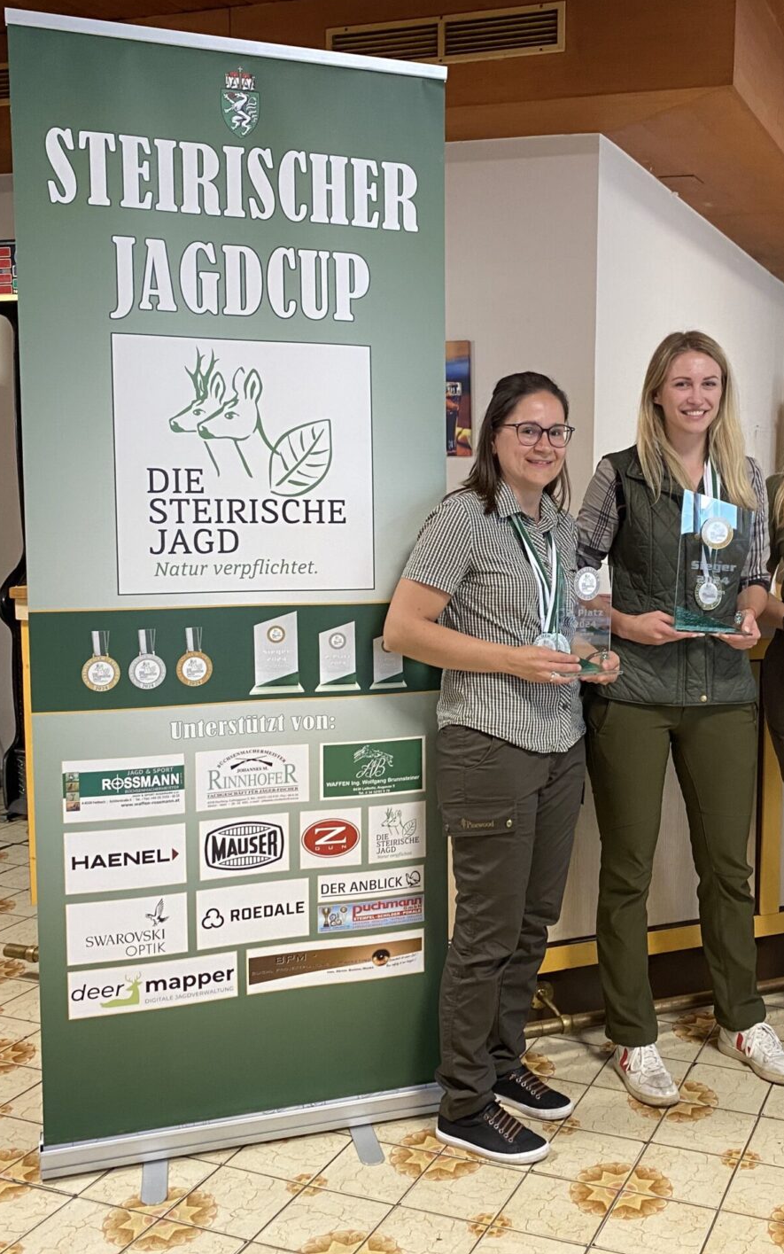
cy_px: 624
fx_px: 1264
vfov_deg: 52.7
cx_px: 576
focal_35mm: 37
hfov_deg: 33.8
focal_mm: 4.25
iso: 250
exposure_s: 1/60
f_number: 1.8
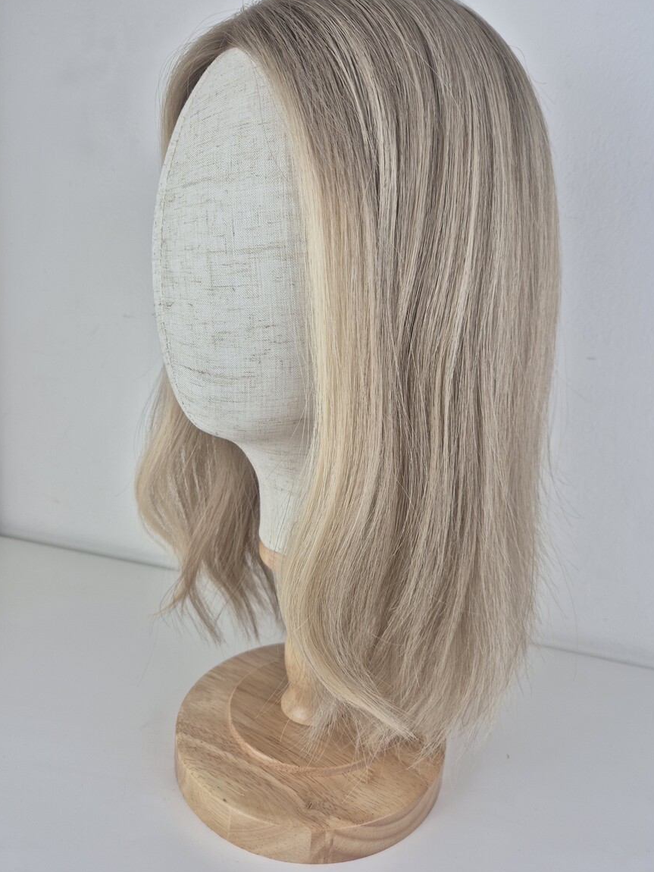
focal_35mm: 24
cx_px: 337
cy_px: 420
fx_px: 604
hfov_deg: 56.8
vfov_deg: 71.6
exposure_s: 1/100
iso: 32
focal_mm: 5.4
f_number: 1.8
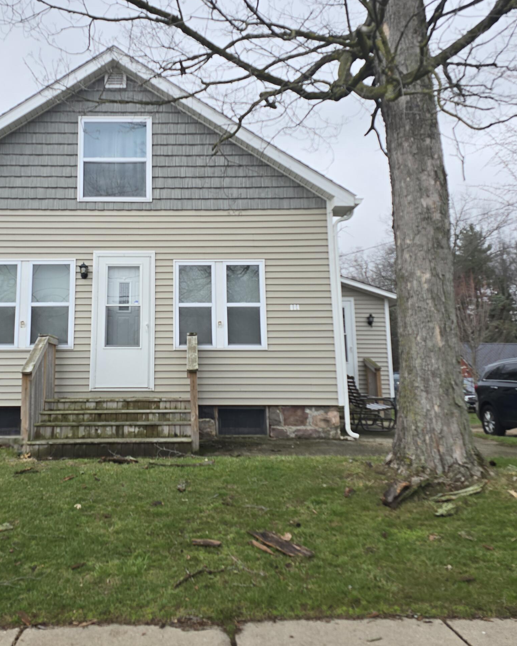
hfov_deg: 41.6
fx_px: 669
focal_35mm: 35
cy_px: 279
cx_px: 169
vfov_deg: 51.4
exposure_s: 1/208
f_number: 1.7
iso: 12
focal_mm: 6.3
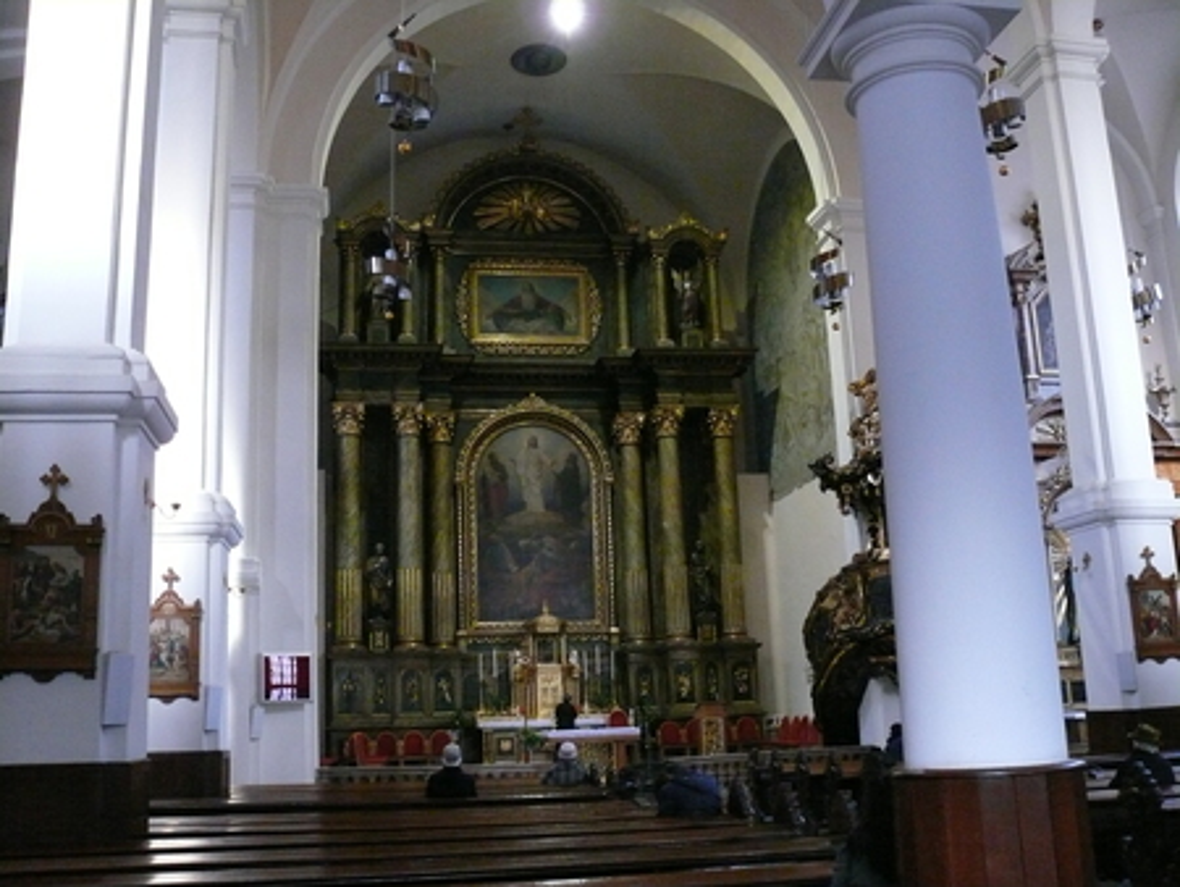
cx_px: 590
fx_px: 1194
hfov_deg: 52.6
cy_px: 444
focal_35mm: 35
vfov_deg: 40.7
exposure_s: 1/25
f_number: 2.8
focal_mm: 7.4
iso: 800
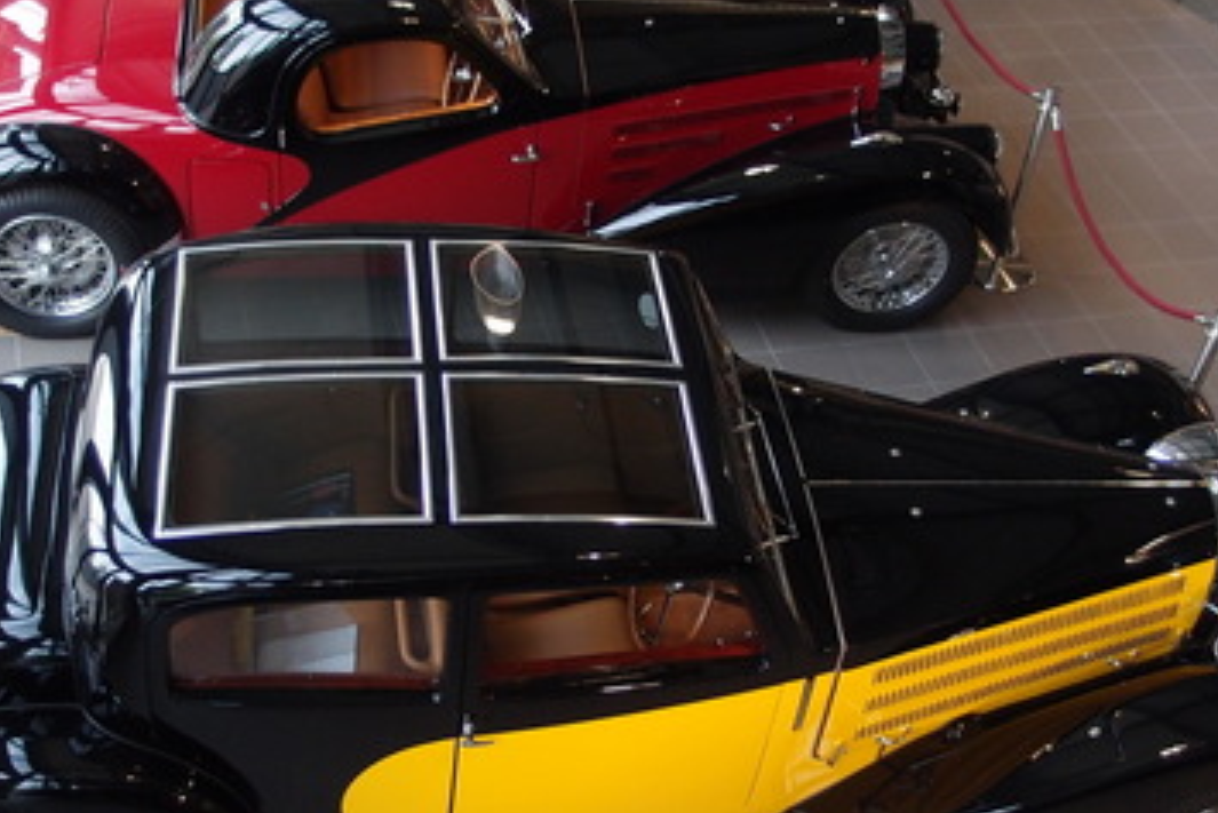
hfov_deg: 39.6
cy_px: 432
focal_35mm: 50
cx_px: 558
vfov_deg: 27.0
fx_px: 1692
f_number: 1.9
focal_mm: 6.87
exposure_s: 1/80
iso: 200
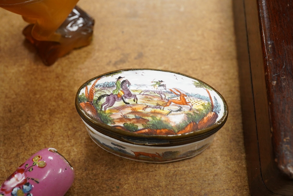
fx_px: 366
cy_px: 98
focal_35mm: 45
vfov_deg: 29.9
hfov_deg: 43.6
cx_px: 146
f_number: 7.1
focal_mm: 30
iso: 2500
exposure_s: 1/100
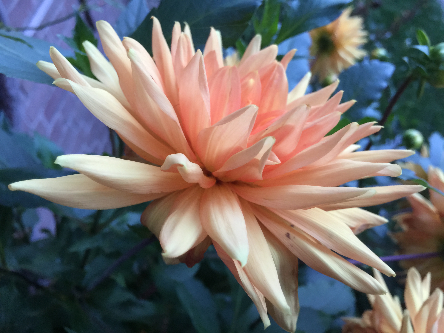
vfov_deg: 48.2
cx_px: 222
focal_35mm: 29
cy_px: 166
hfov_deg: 61.7
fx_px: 372
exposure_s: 1/15
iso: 50
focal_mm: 4.15
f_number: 2.2
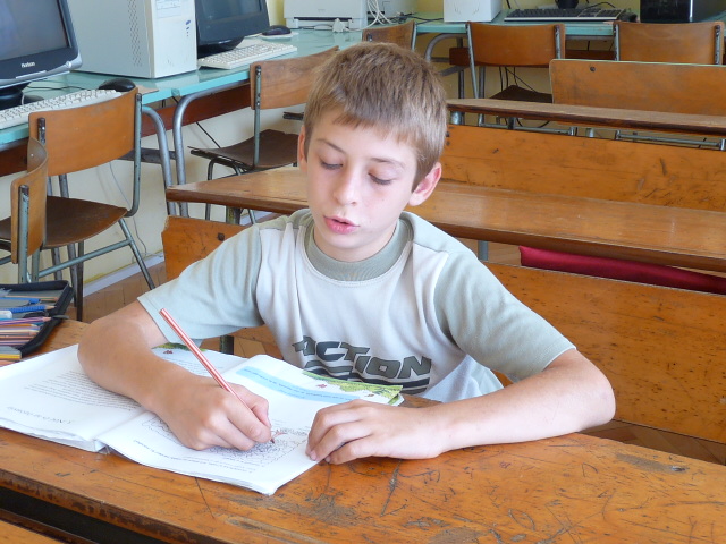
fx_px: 1049
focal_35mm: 50
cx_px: 363
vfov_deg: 29.1
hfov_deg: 38.2
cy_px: 272
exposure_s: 1/30
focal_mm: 4.9
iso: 100
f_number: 2.8
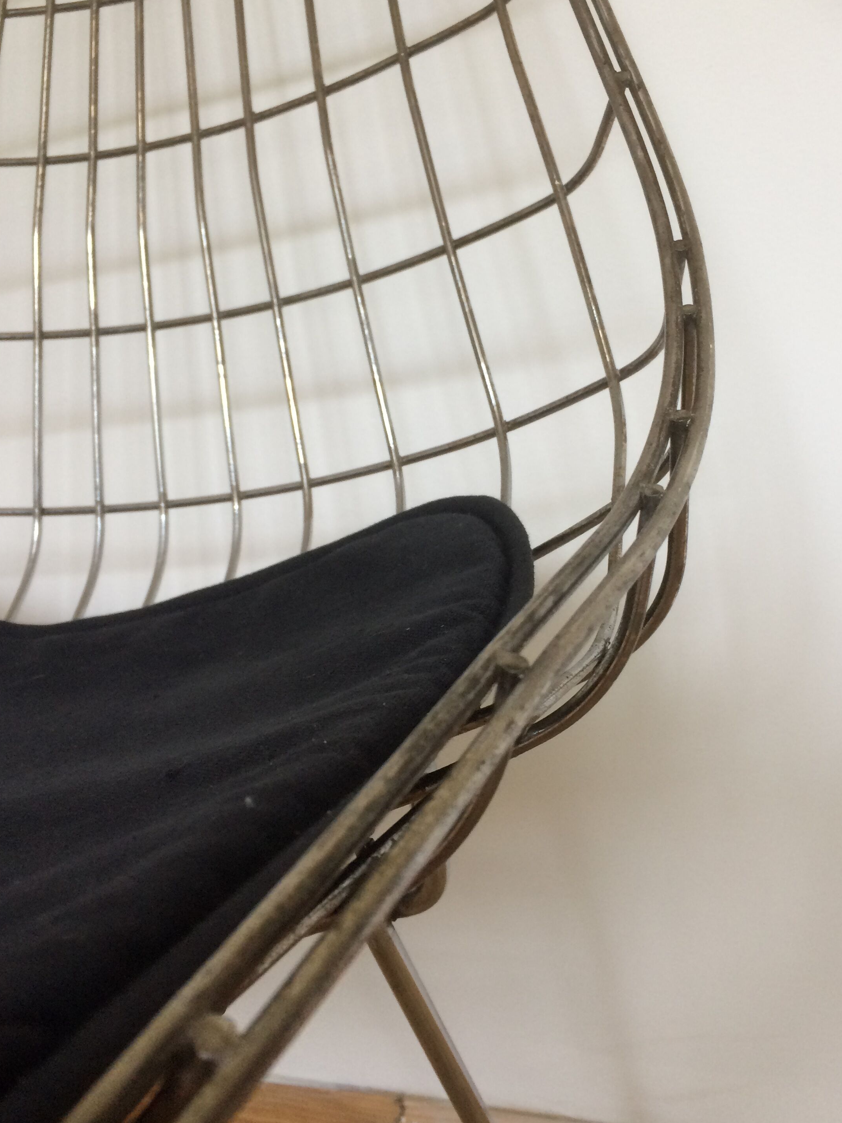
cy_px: 511
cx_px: 461
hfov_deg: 42.9
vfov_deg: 55.3
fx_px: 1070
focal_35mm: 33
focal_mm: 4.15
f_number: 2.2
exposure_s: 1/33
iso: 64
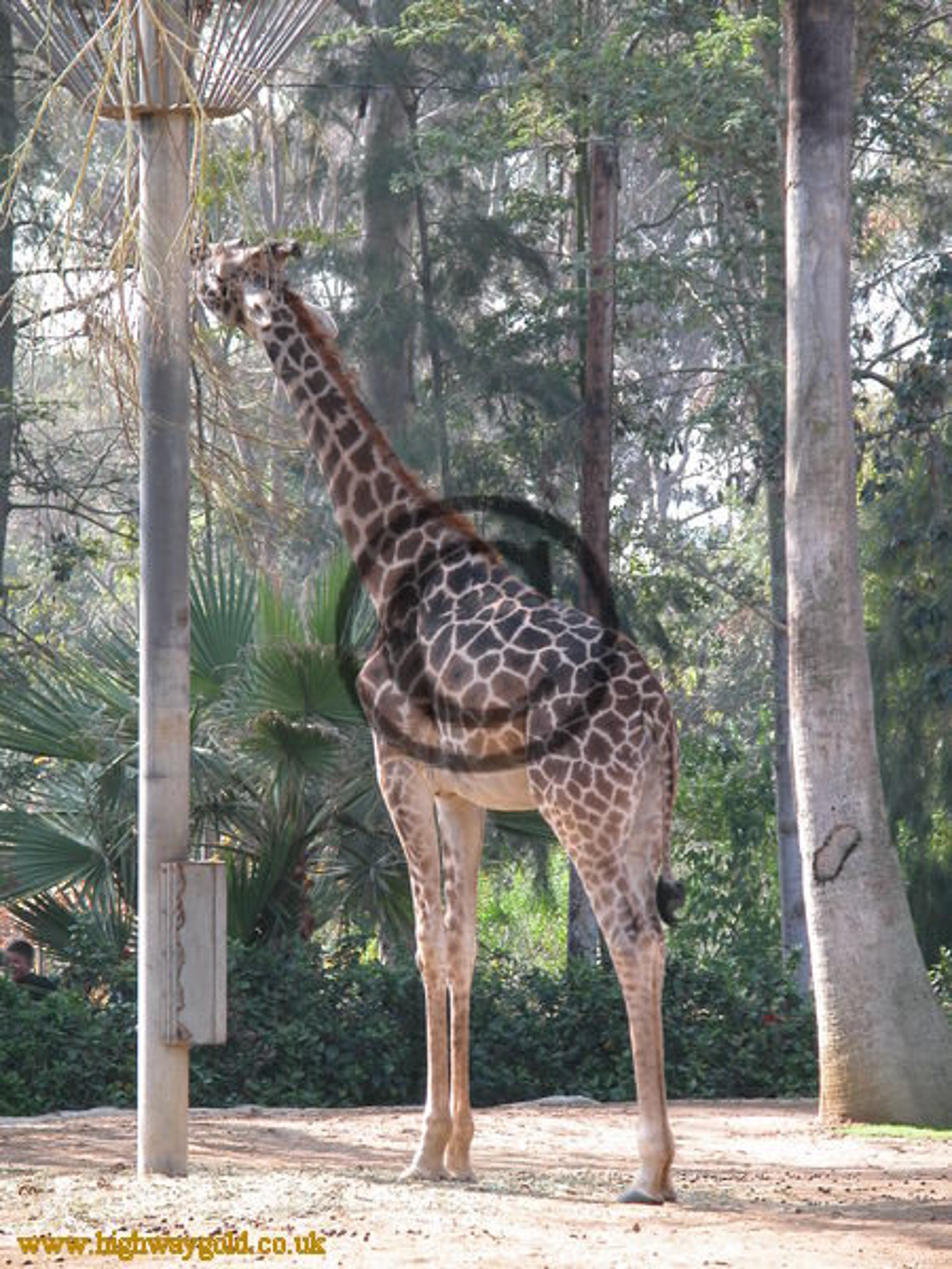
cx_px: 476
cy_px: 634
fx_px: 6894
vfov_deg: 10.5
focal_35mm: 188
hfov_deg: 7.9
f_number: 4
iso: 100
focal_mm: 48.5
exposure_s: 1/111
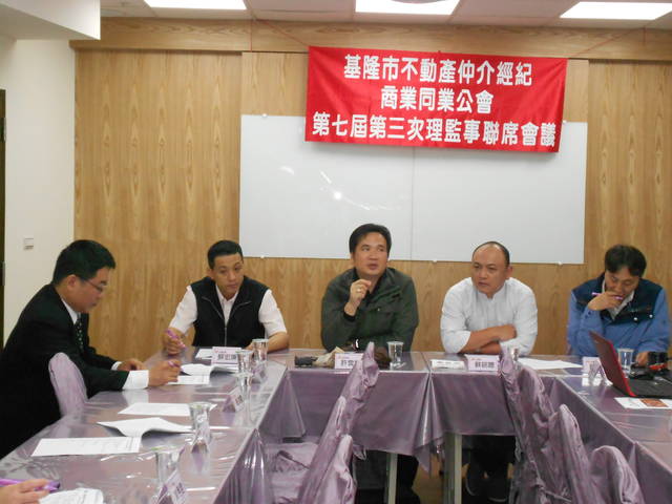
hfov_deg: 34.3
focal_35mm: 56
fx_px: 1087
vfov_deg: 26.1
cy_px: 252
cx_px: 336
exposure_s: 1/60
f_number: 4.9
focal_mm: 10
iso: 640
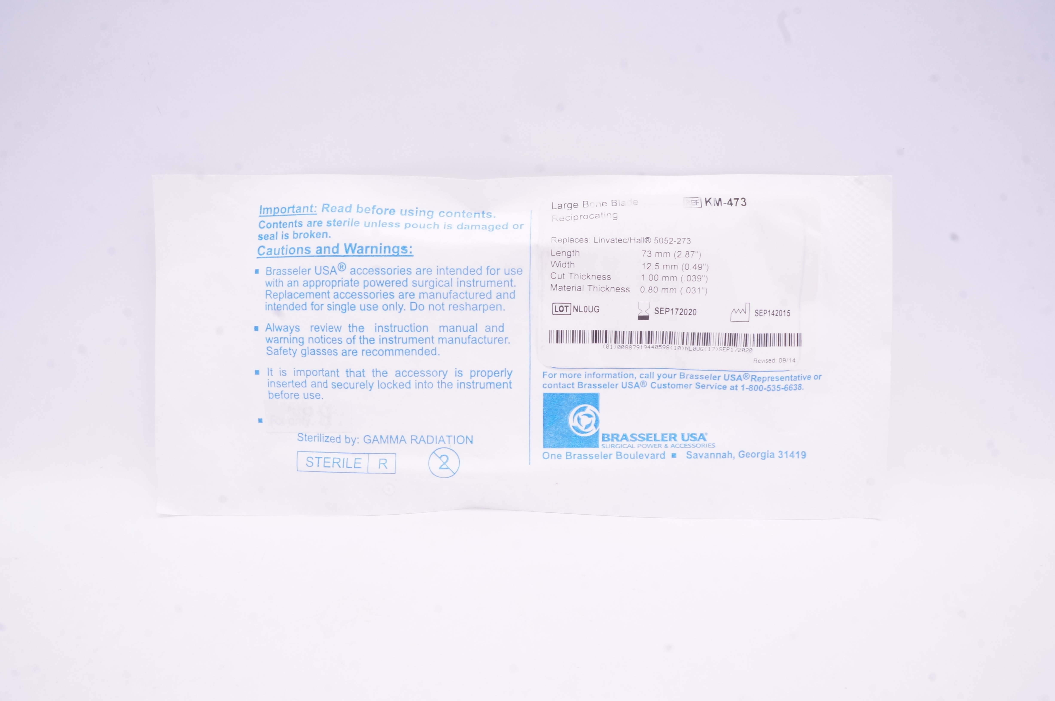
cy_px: 350
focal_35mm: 27
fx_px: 790
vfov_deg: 47.8
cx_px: 528
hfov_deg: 67.4
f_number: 18
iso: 800
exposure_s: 1/13
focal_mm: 18
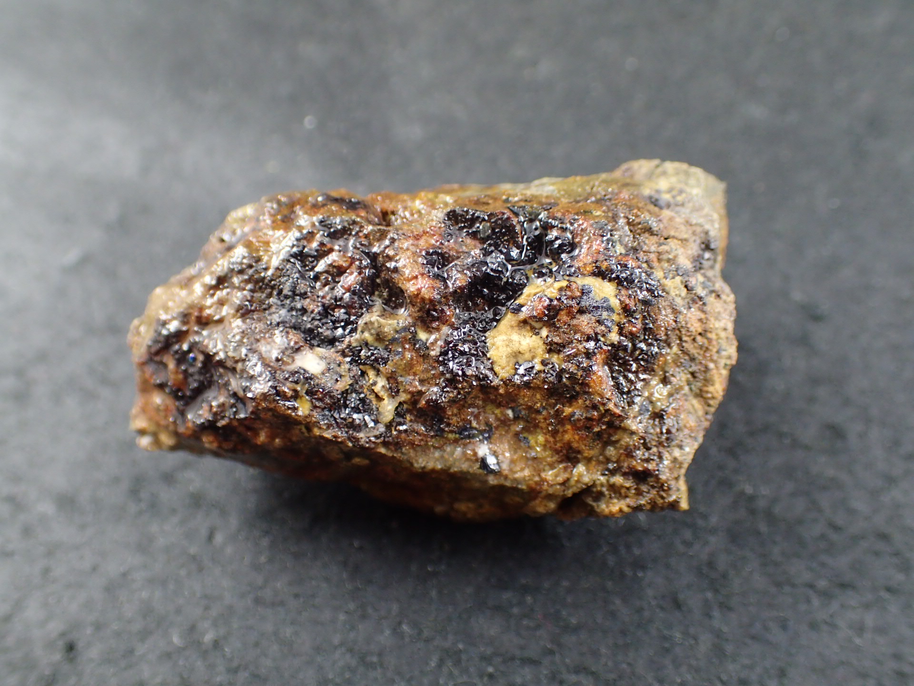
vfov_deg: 37.7
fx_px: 1003
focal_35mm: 38
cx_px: 457
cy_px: 343
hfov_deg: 49.0
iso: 400
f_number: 2.7
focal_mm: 6.86
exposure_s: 1/160
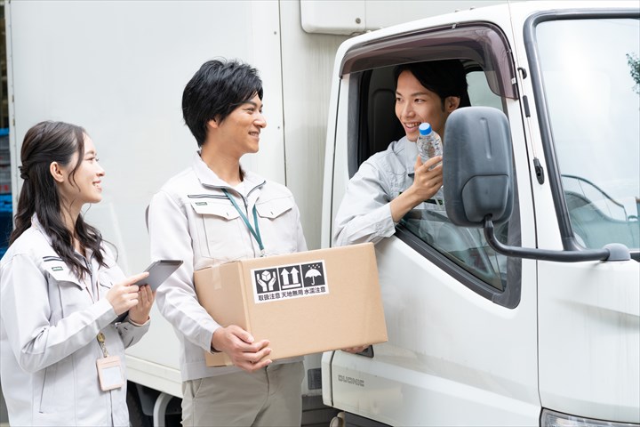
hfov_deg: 23.9
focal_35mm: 85
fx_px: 1511
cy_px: 214
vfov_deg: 16.1
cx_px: 320
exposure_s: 1/250
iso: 200
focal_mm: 85
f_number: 5.6
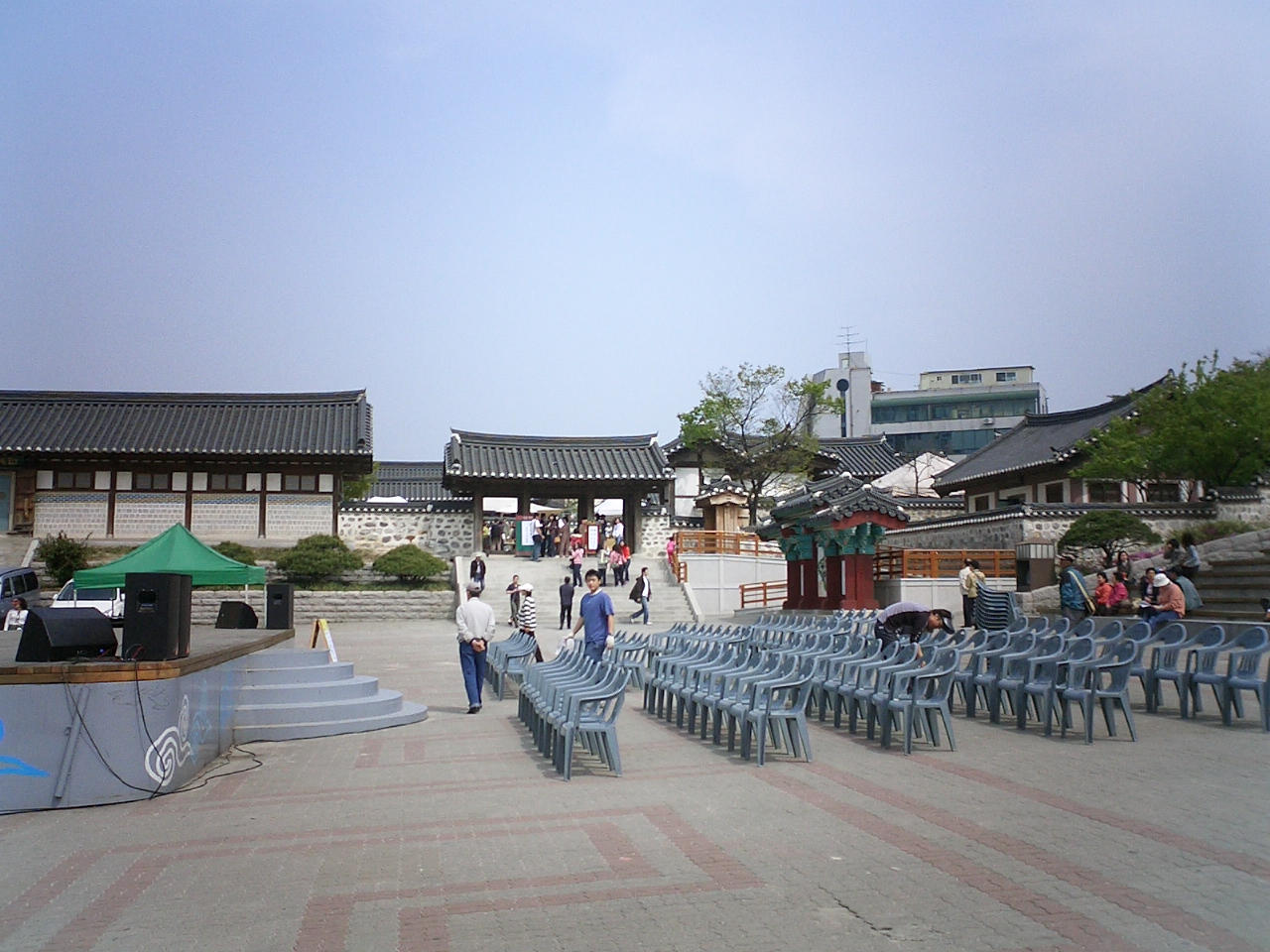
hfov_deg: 50.1
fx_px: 1357
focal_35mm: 37
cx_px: 635
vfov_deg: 38.7
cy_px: 476
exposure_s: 1/1000
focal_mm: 5.6
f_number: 3.5
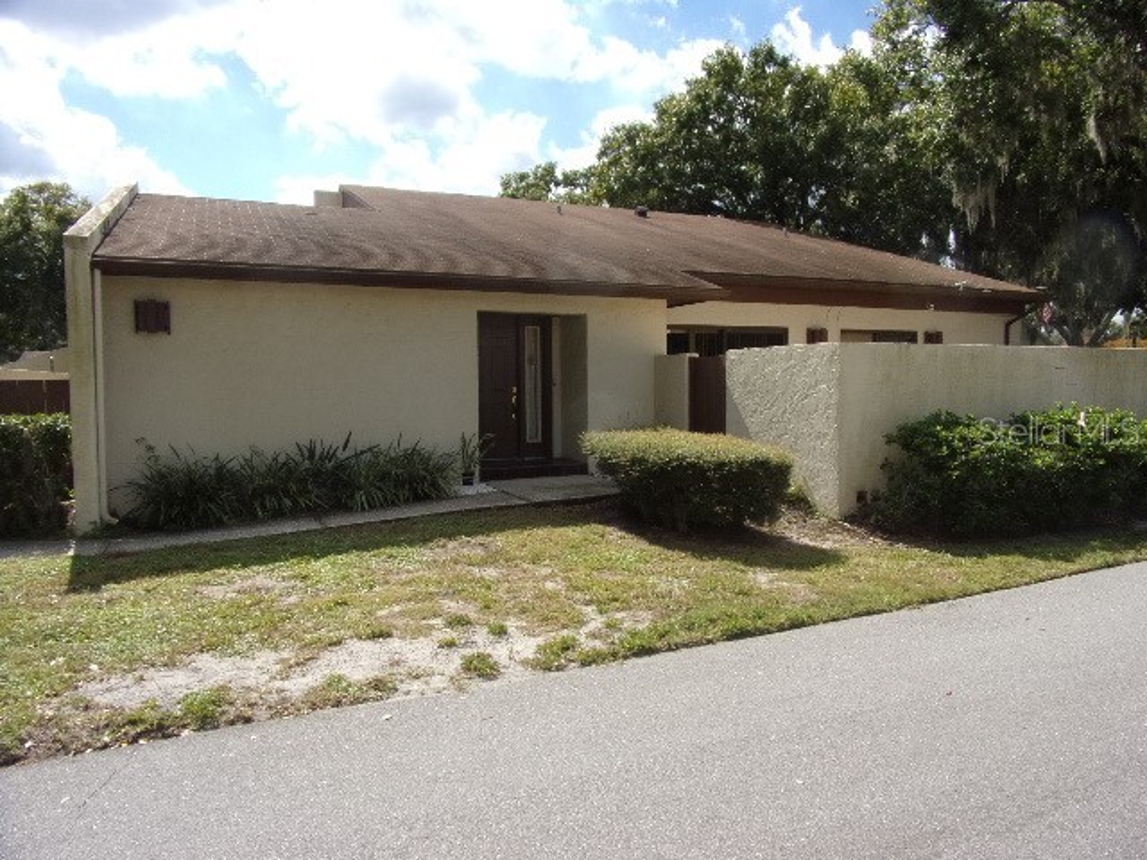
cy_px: 430
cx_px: 574
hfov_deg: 71.6
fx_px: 795
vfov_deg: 56.8
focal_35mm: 24
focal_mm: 4.3
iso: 80
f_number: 3.3
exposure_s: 1/950
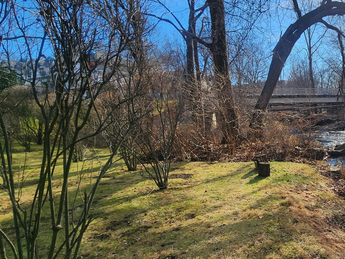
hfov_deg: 57.4
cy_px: 133
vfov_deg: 54.9
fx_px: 249
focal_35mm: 25
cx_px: 323
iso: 50
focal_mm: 2.2
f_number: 2.2
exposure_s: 1/1704
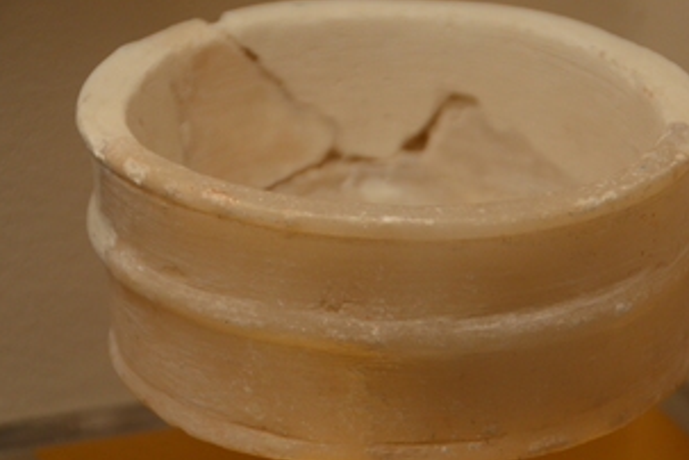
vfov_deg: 4.2
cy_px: 297
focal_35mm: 326
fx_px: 6239
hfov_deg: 6.3
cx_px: 389
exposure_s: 1/60
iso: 500
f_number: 5.6
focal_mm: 150
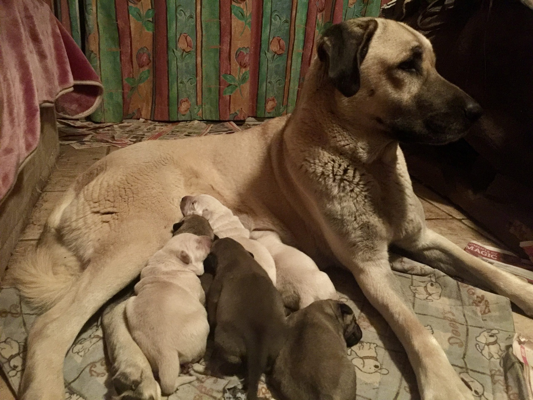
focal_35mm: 29
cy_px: 200
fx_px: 447
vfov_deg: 48.2
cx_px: 266
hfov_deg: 61.7
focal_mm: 4.15
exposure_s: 1/4
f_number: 2.2
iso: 320
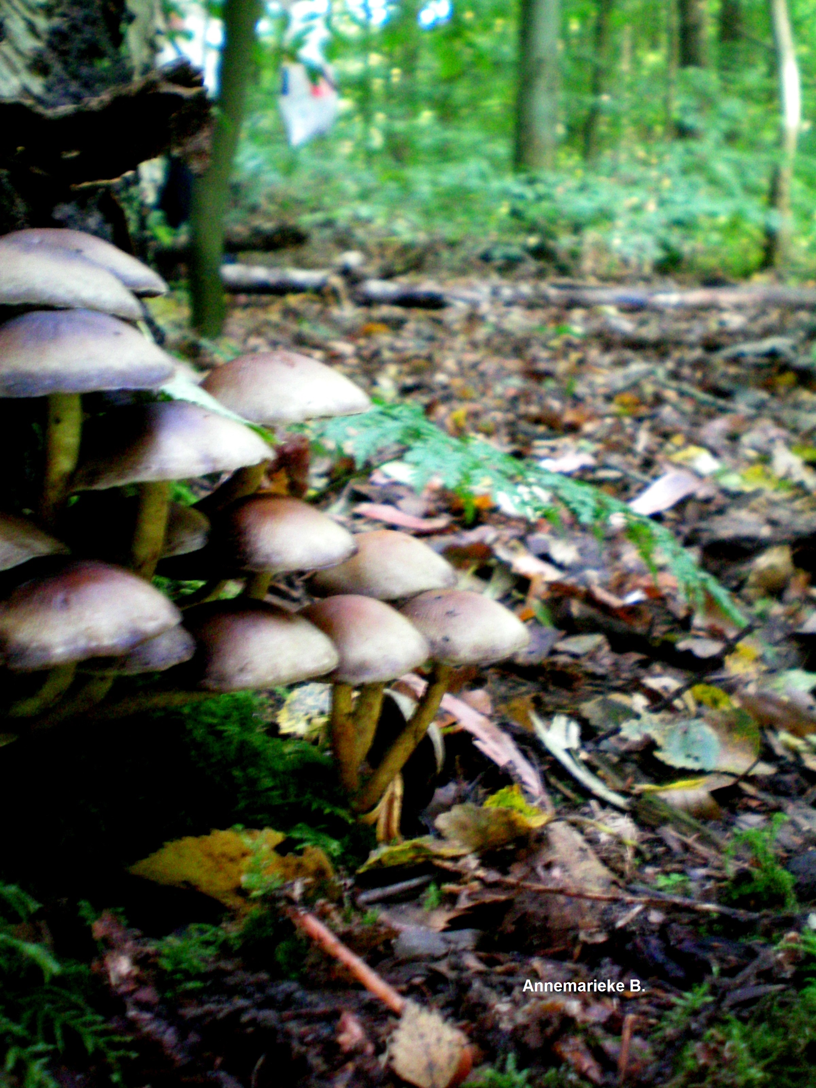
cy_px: 544
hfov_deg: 37.7
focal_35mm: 38
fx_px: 1194
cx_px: 408
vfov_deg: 49.0
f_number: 3.1
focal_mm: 6.3
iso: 400
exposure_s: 1/20
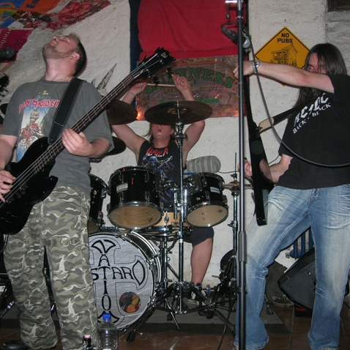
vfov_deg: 37.6
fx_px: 515
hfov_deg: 37.5
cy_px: 175
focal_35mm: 45
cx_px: 164
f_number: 2.8
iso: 64
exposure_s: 1/60.1
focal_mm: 7.8
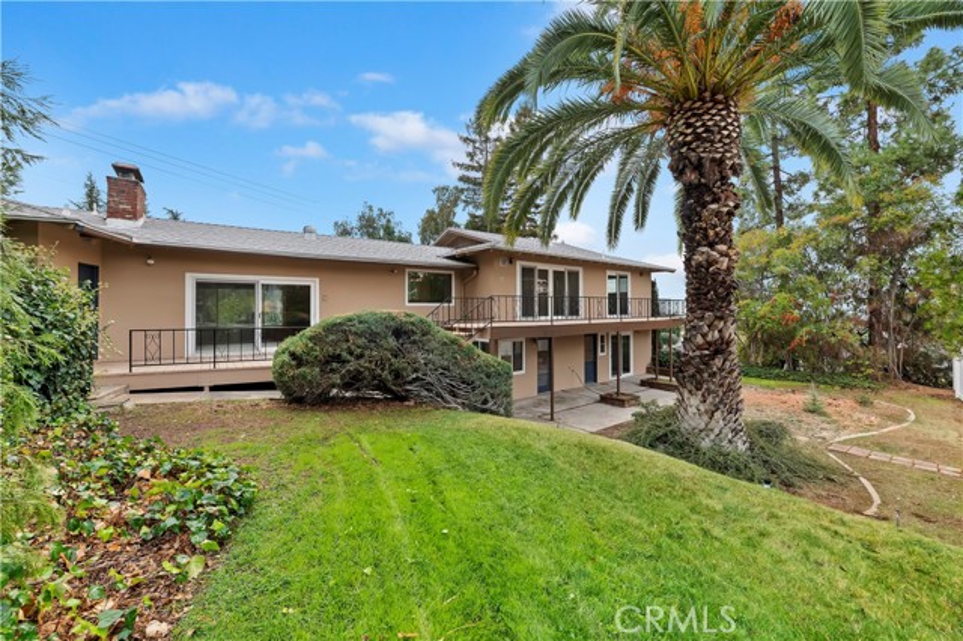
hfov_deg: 104.3
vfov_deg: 81.1
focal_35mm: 14
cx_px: 482
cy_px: 320
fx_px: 374
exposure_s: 1/200
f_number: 10
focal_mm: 14
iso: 800
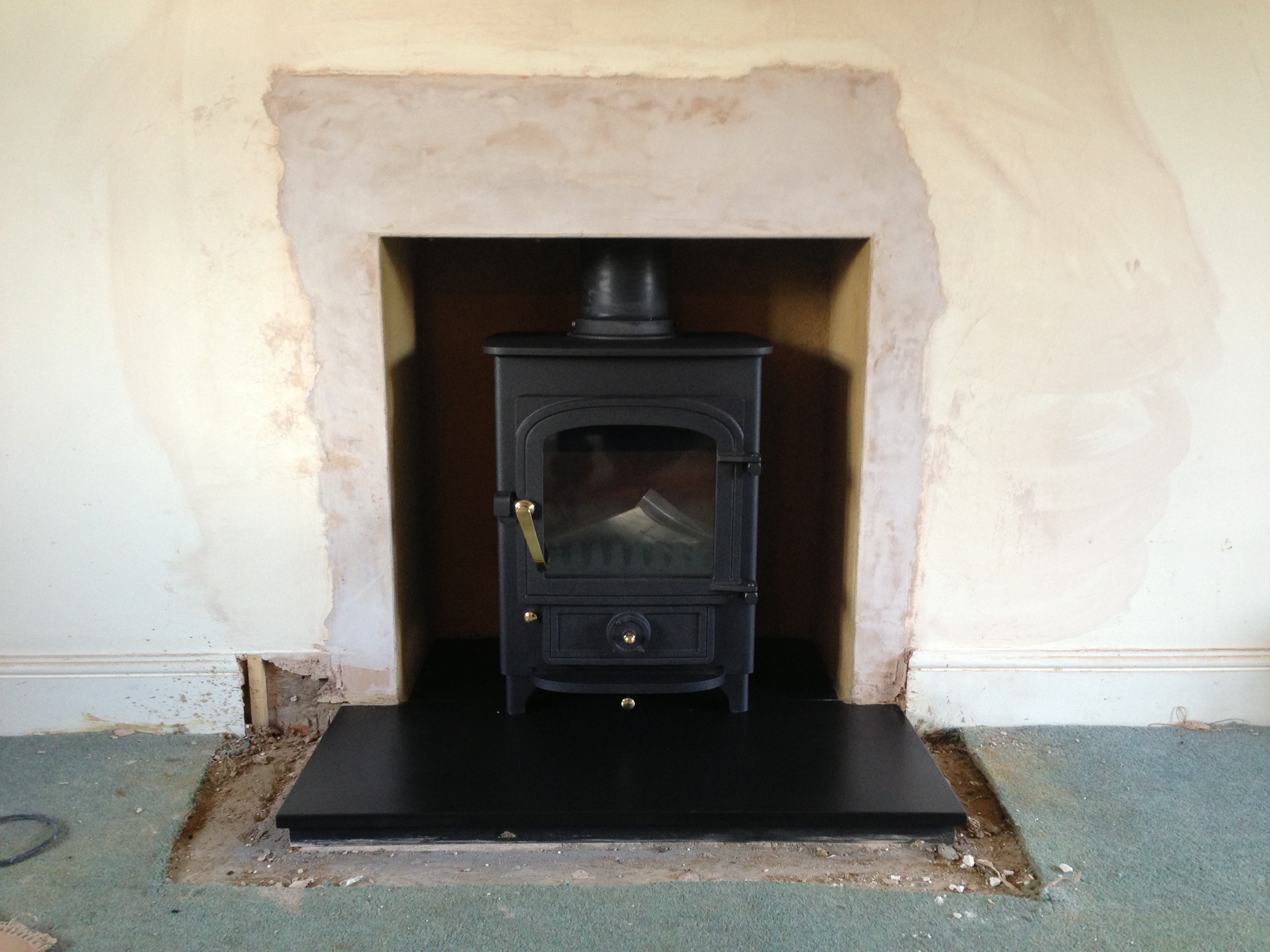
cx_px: 635
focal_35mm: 33
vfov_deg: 42.9
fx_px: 1211
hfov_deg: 55.4
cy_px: 476
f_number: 2.4
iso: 100
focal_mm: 4.13
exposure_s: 1/20
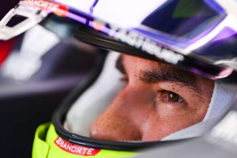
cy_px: 90
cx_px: 133
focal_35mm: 263
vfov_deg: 5.2
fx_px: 1732
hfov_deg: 7.8
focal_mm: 200
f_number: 2.8
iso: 800
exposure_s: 1/500
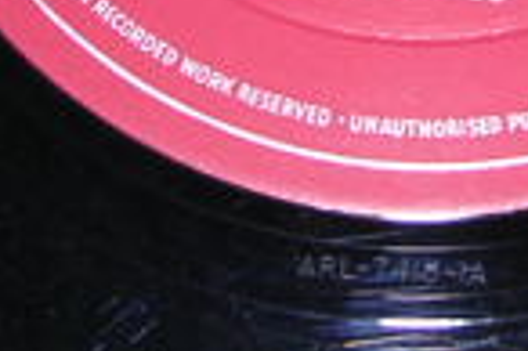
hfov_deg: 10.5
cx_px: 459
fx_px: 2871
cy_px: -318
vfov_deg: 6.8
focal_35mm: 196
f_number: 3
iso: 100
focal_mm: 6.6
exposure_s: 1/60.1
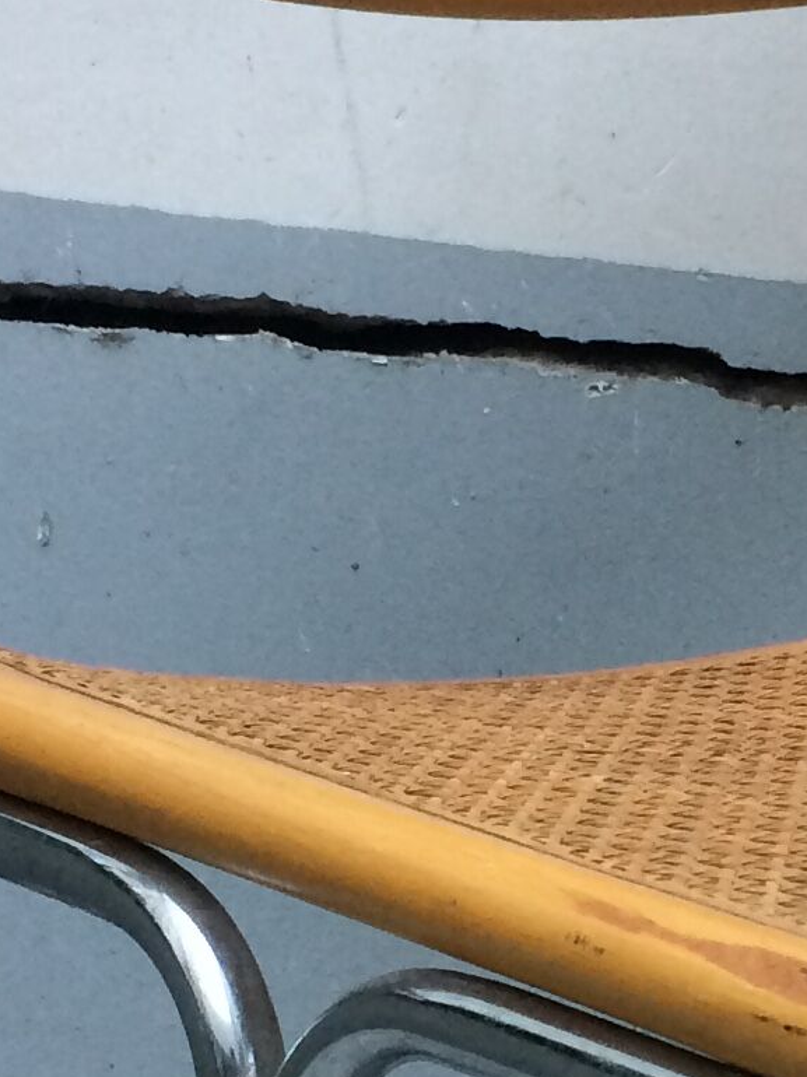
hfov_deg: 11.9
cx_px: 831
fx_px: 3825
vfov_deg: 15.7
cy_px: 1095
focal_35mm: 123
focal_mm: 4.15
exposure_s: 1/33
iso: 125
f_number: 2.2
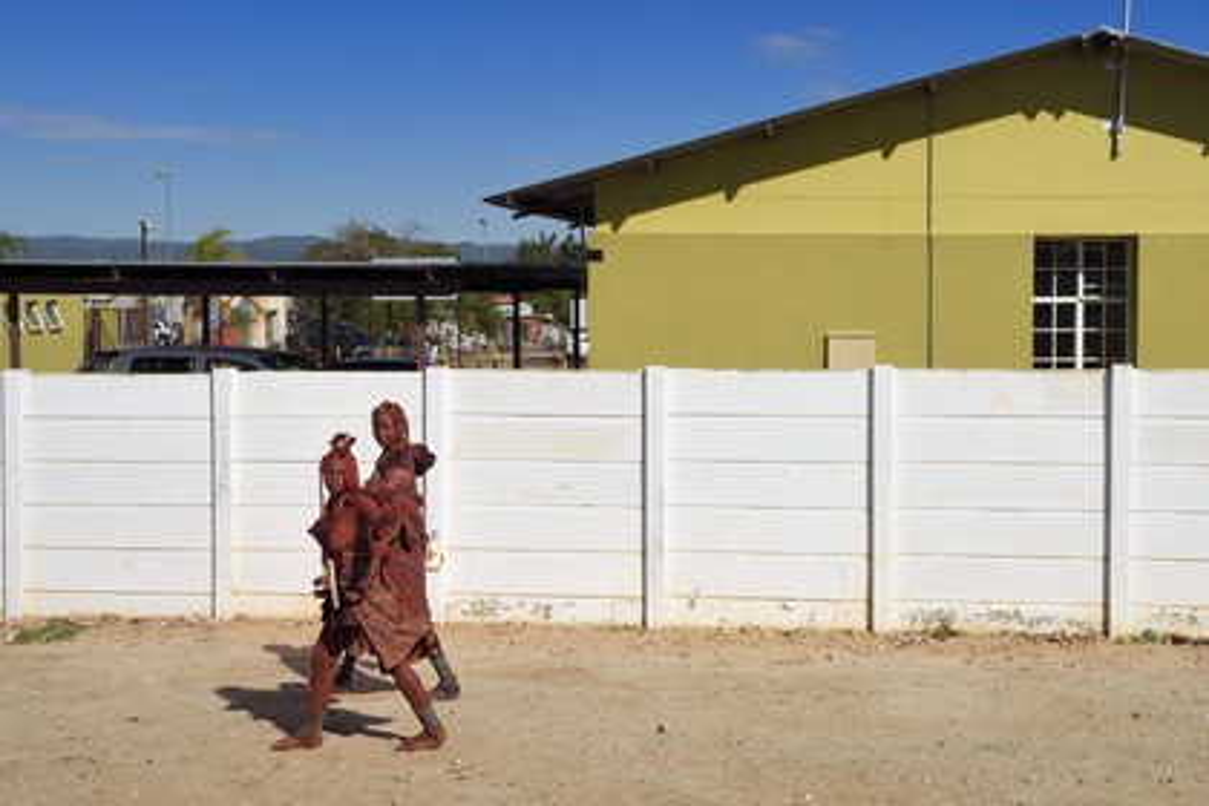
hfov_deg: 43.6
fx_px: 1511
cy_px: 403
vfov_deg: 29.9
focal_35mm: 45
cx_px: 604
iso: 400
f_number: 16
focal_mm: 45
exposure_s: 1/1000
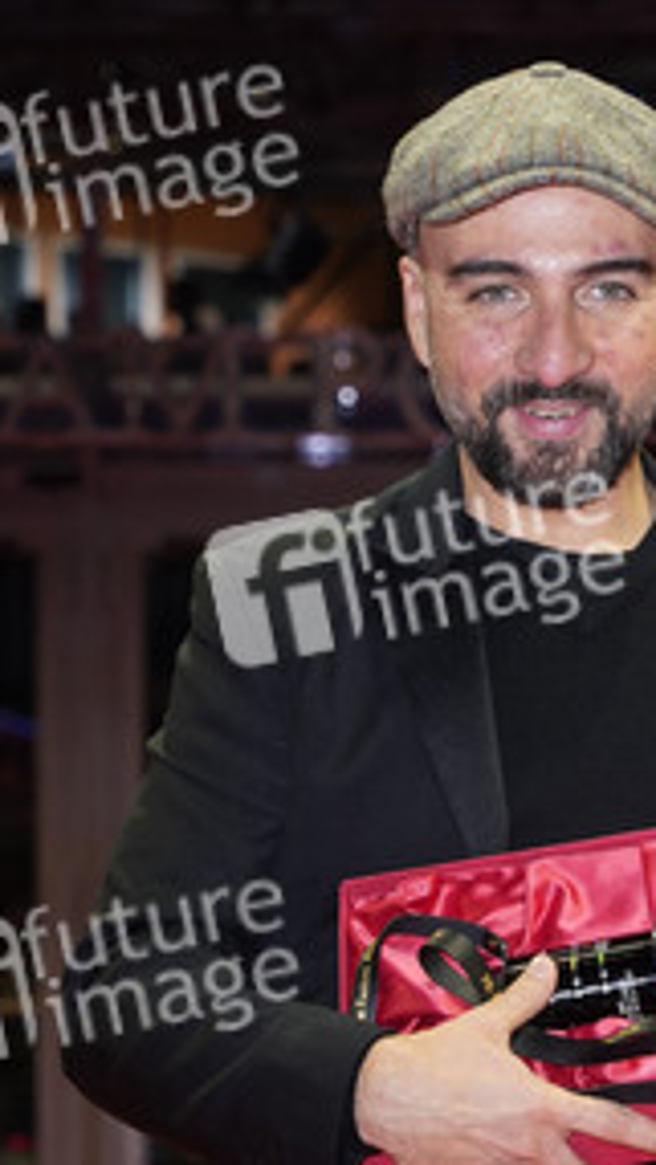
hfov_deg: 10.3
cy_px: 774
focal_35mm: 117
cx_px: 534
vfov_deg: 18.3
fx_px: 3616
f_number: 5.6
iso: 1250
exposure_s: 1/160
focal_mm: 80
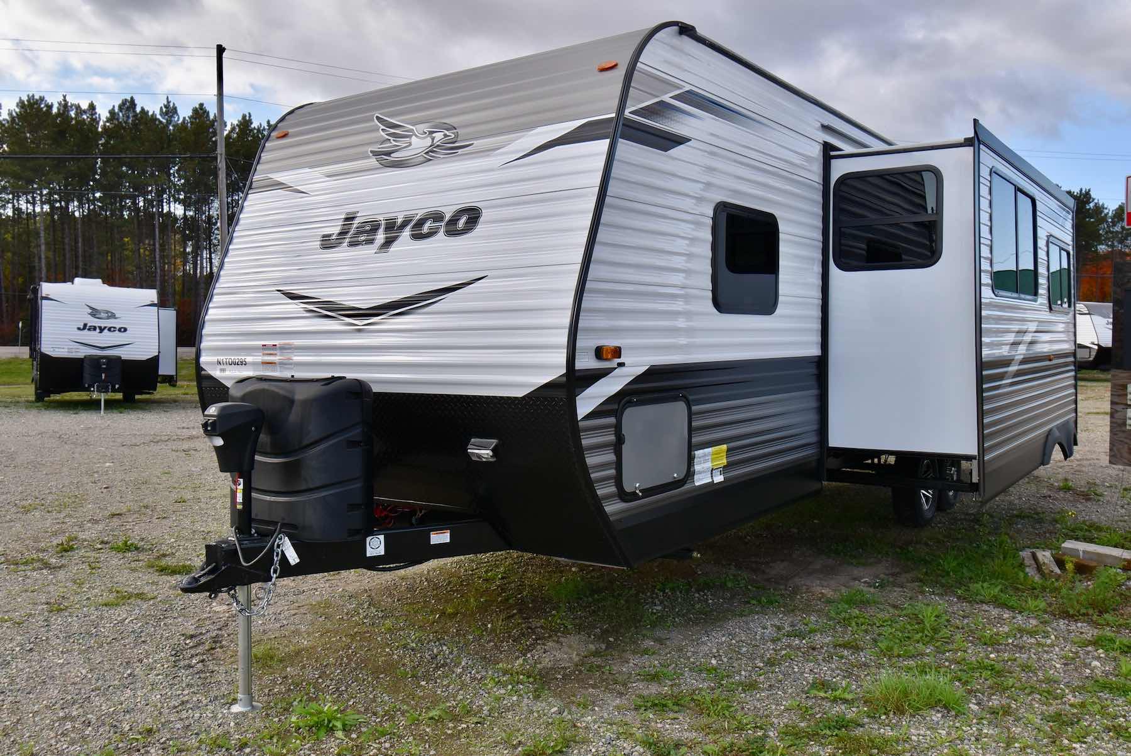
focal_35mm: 30
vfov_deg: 43.7
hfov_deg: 61.9
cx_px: 566
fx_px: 943
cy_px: 378
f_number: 8
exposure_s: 1/250
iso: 200
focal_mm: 20
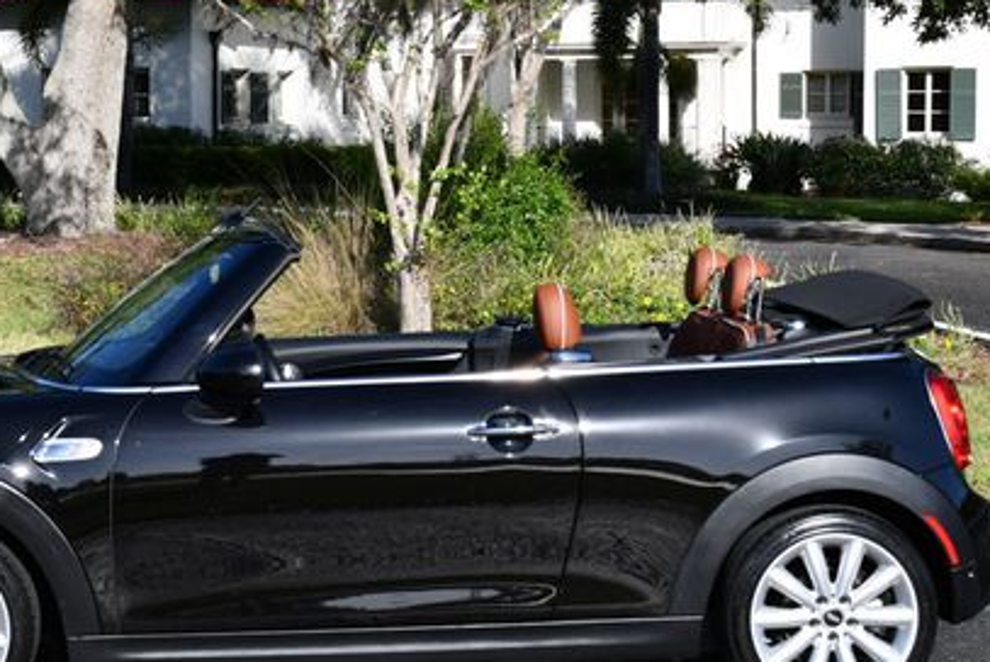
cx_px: 338
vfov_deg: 15.6
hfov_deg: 23.0
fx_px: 2422
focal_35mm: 88
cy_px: 299
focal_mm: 28
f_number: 8
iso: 110
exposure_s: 1/250
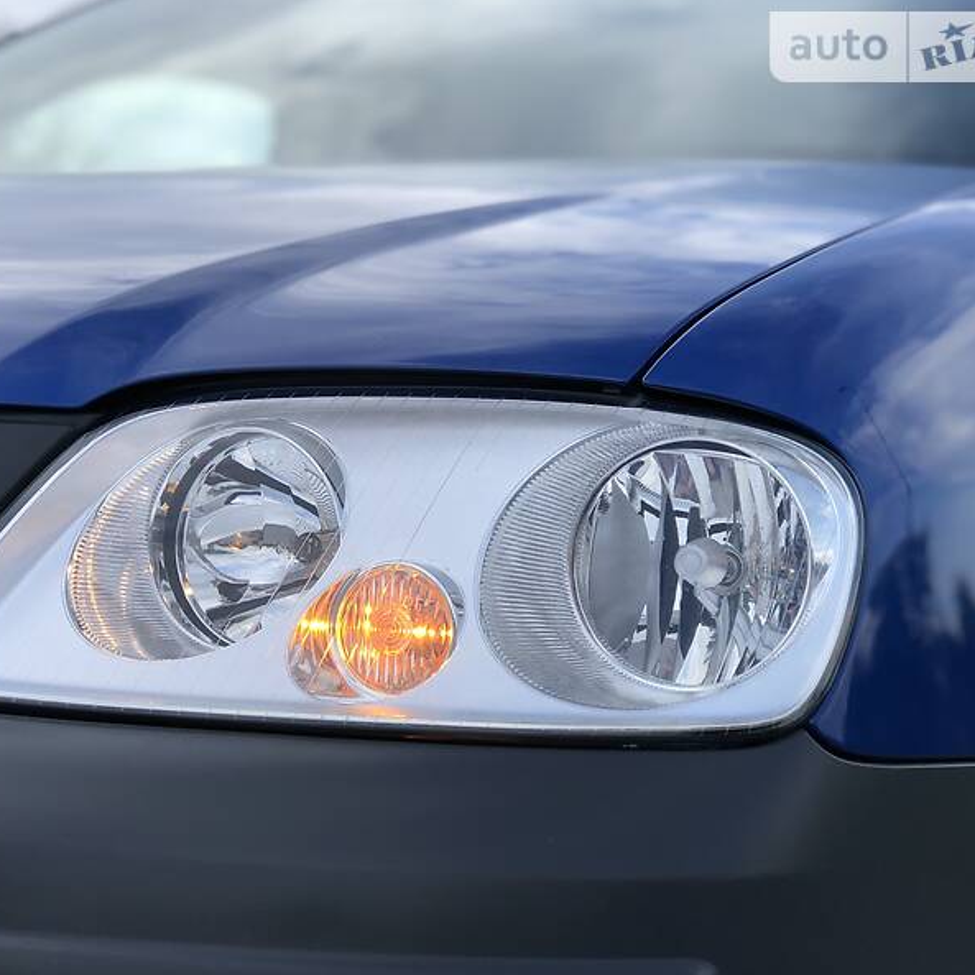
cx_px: 373
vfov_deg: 25.4
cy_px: 485
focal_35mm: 68
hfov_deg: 25.3
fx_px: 2167
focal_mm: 6.6
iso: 20
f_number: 2.8
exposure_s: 1/475
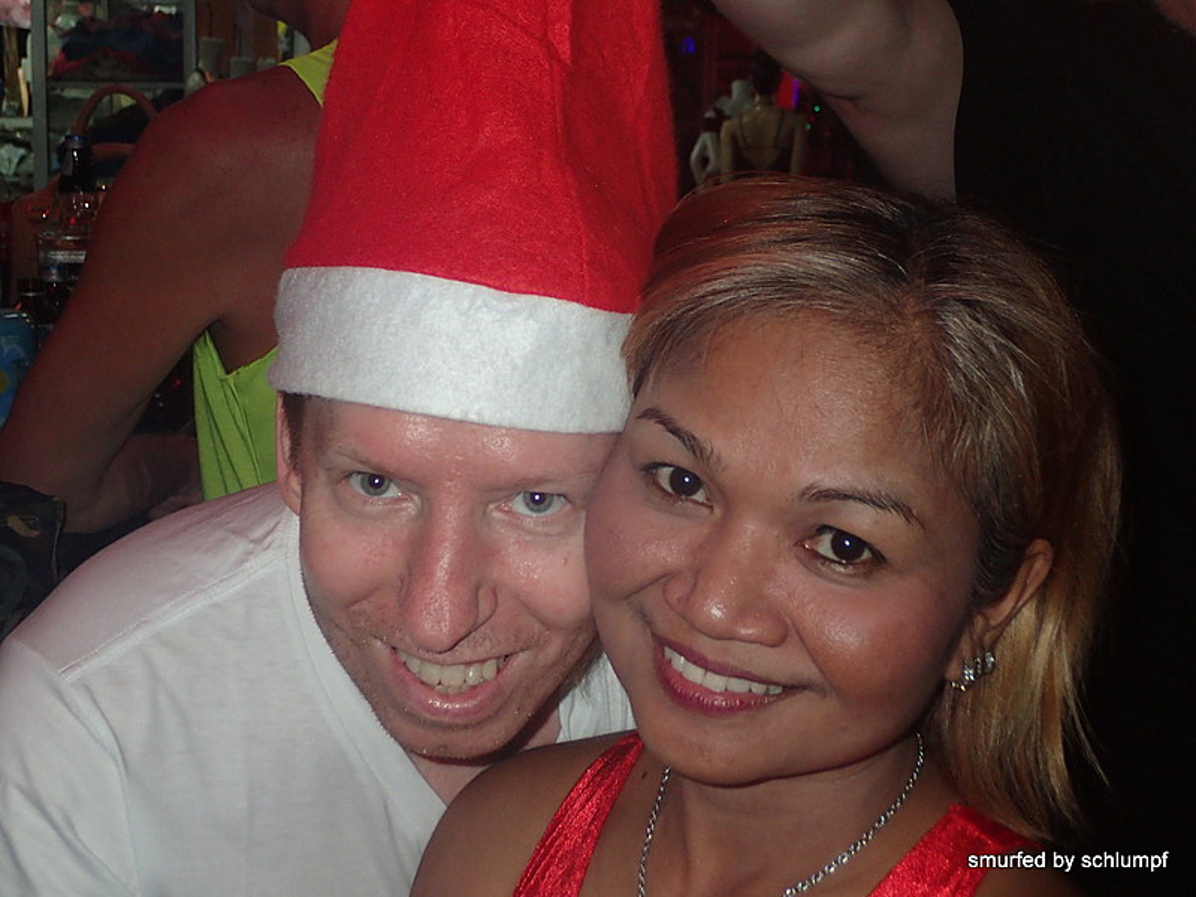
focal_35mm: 57
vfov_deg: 25.7
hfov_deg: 33.8
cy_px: 448
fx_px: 1969
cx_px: 598
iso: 320
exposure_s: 1/50
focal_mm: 10.29
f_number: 3.5
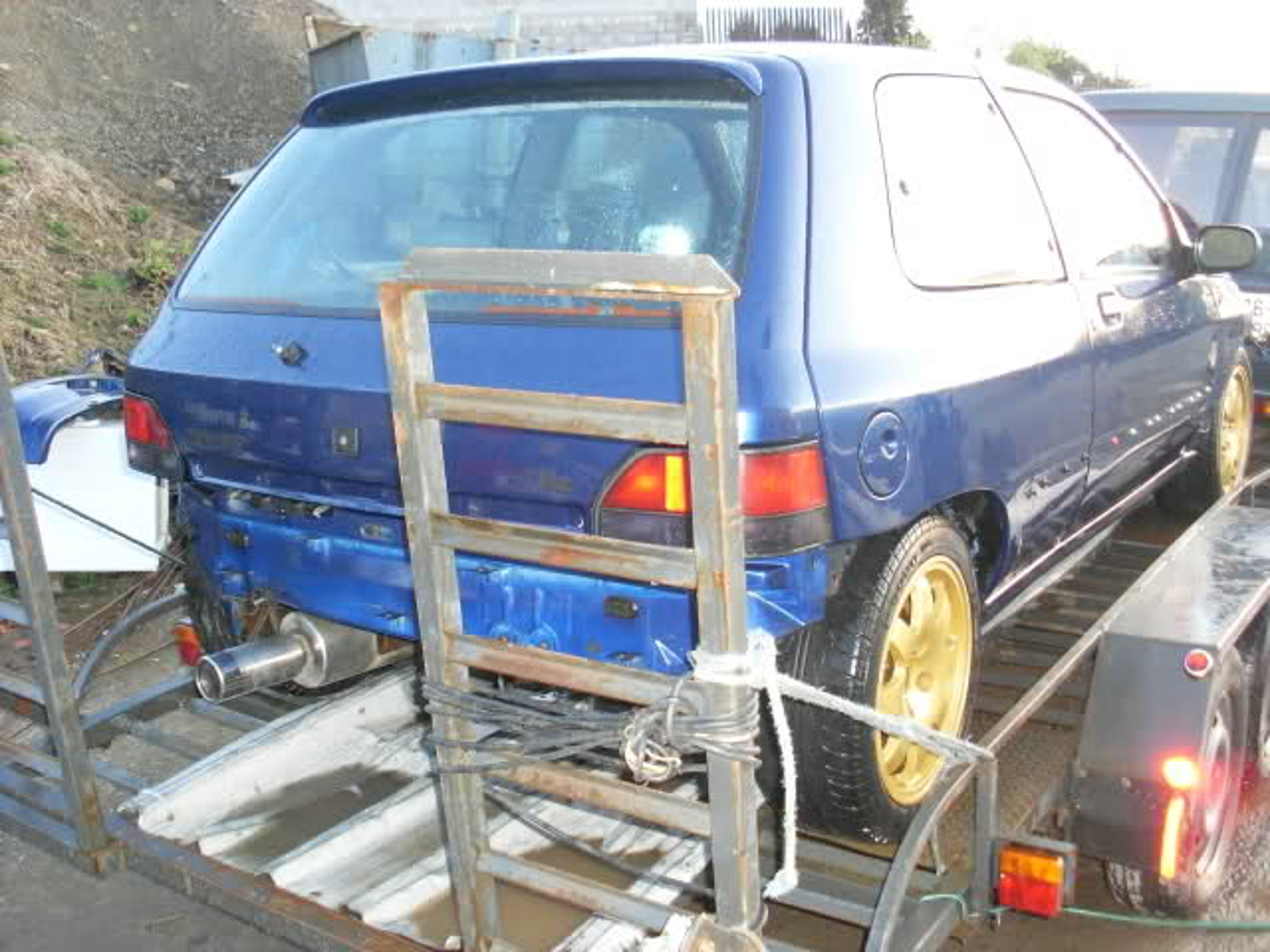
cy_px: 476
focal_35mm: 38
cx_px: 635
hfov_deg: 49.0
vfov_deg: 37.7
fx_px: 1394
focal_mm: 6.3
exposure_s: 1/45
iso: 320
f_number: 3
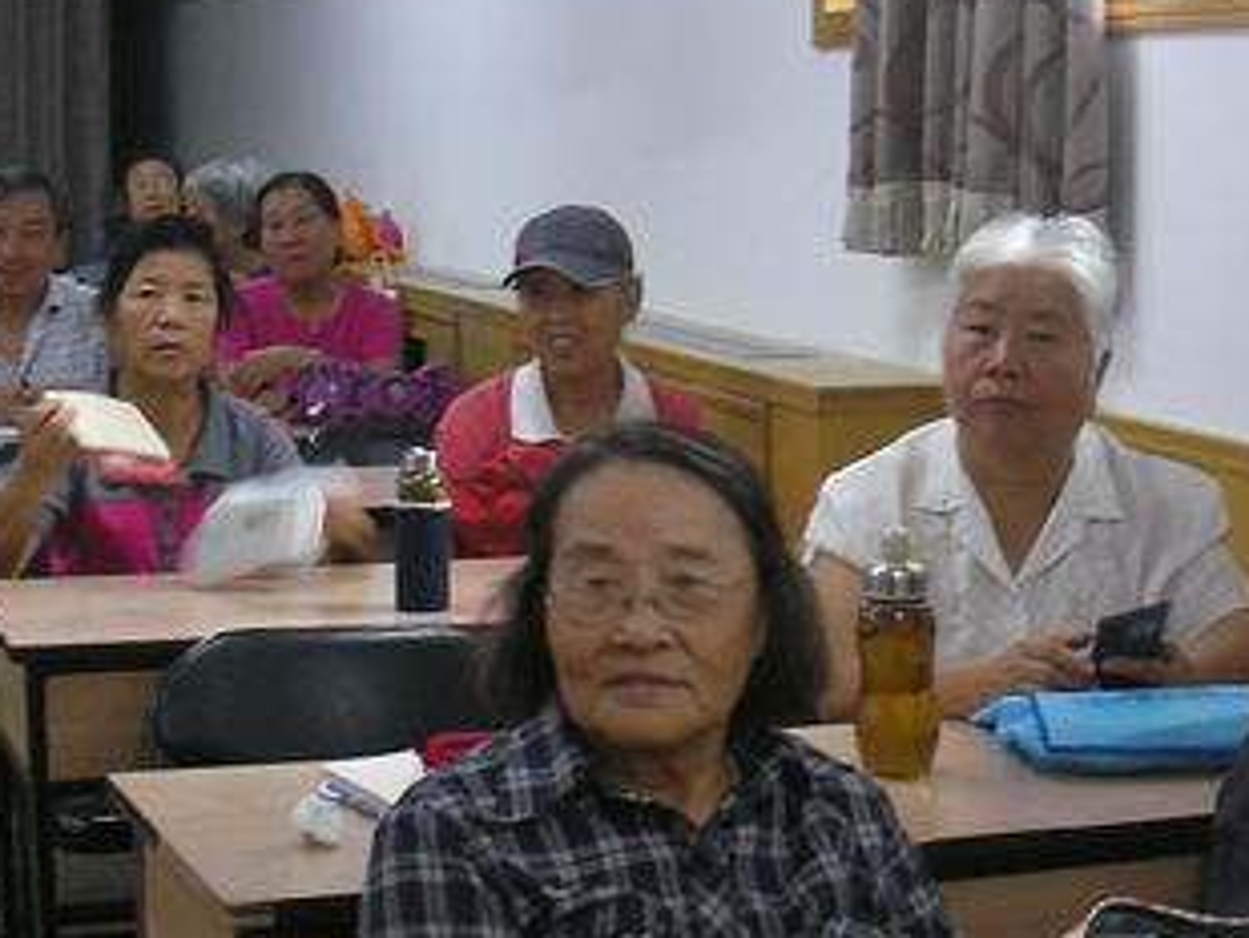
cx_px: 741
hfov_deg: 24.7
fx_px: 2853
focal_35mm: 79
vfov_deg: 18.7
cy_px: 485
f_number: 2.8
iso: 200
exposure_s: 1/15.4
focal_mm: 5.8
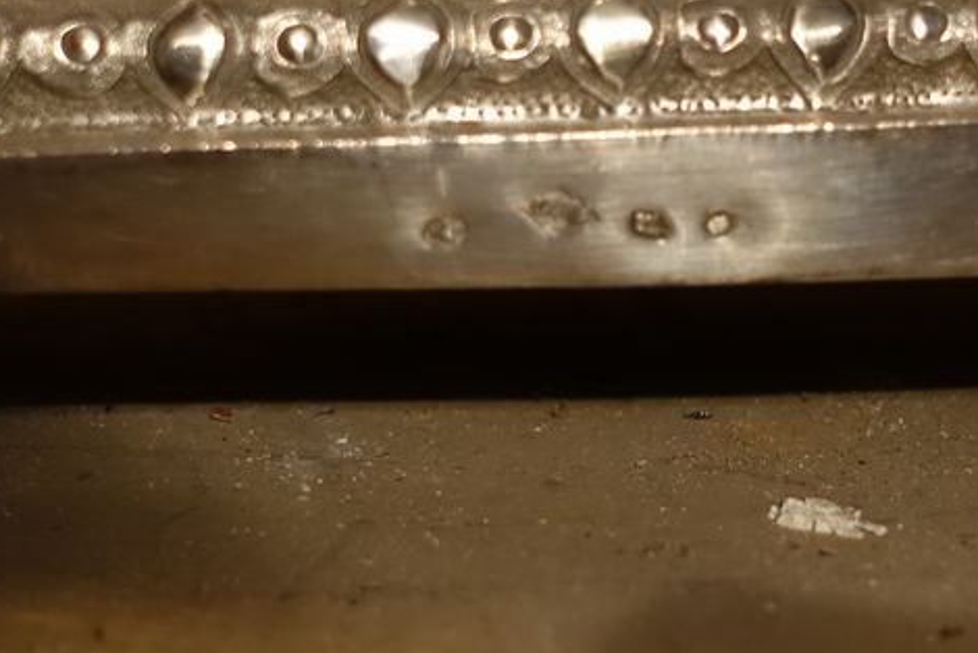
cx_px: 566
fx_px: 2610
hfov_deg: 21.2
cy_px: 187
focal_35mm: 96
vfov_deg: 14.2
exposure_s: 1/10
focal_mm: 15.94
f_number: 2.8
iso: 800
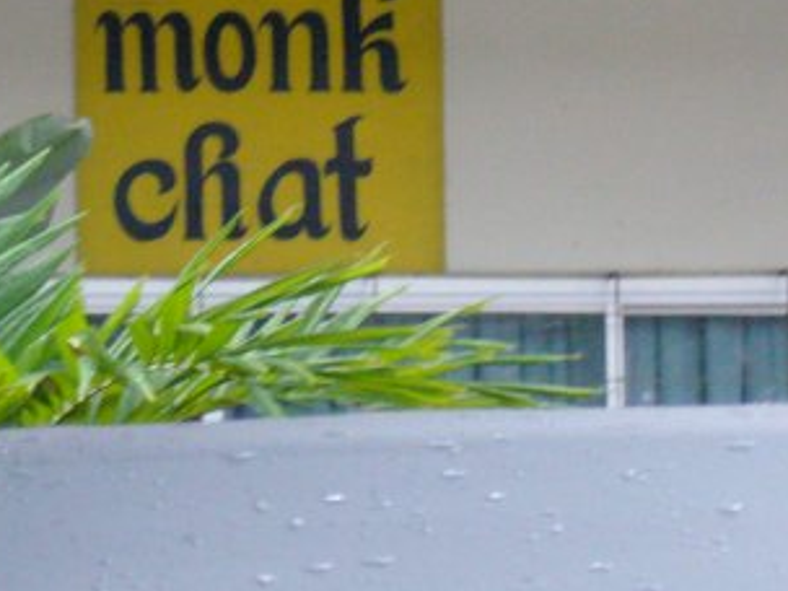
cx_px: 132
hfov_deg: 8.9
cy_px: 117
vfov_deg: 6.7
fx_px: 5031
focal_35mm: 221
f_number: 5
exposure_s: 1/30
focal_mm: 17.4
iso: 400
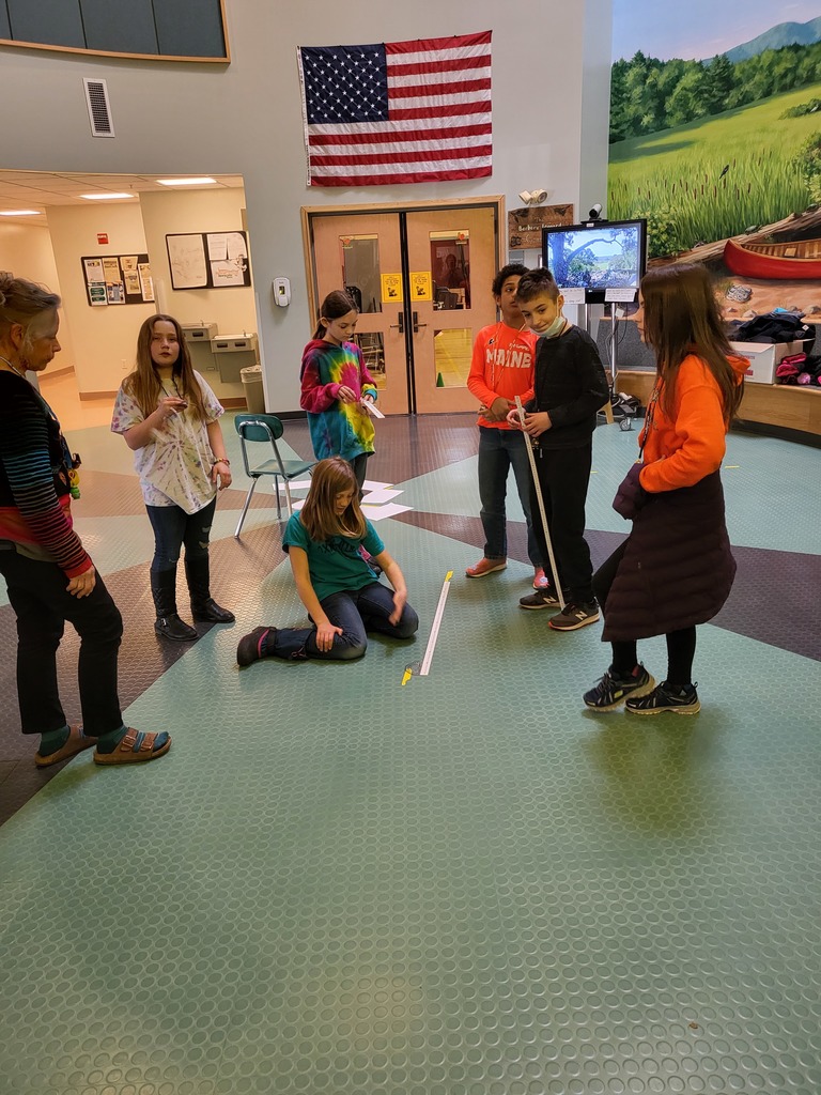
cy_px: 548
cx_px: 410
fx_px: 822
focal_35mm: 26
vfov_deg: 67.3
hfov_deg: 53.1
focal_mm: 4.25
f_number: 1.8
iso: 250
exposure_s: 1/60
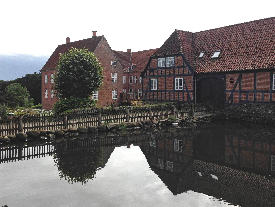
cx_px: 149
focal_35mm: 40
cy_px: 103
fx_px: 318
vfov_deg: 36.0
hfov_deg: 46.8
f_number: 2.4
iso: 50
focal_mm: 4.12
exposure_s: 1/2262
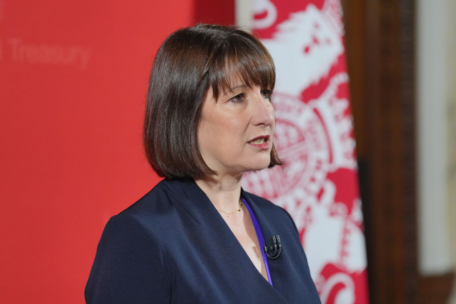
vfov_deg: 6.9
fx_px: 2534
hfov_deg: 10.3
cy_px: 152
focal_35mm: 200
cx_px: 228
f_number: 4
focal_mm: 200
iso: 4000
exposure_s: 1/1000
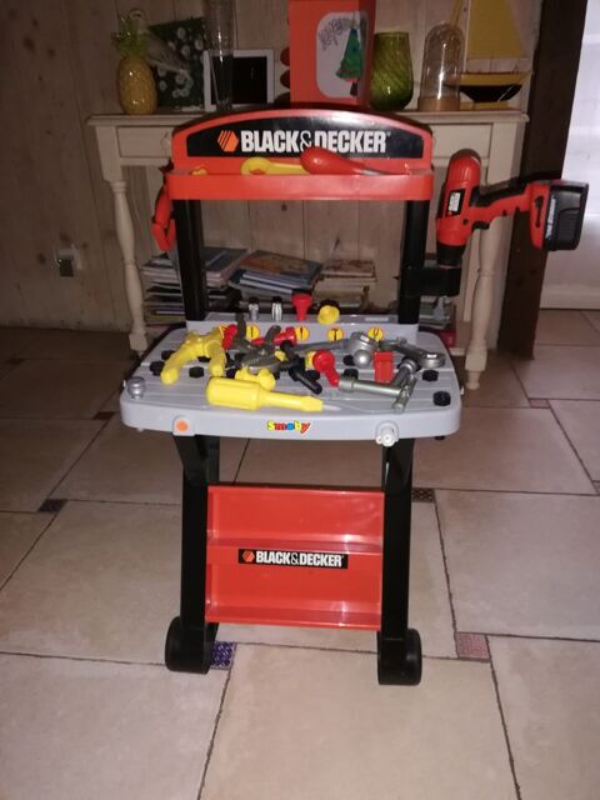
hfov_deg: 53.1
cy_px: 400
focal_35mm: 26
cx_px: 300
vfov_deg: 67.3
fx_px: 601
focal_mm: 3.81
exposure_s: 1/20
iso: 500
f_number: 2.2
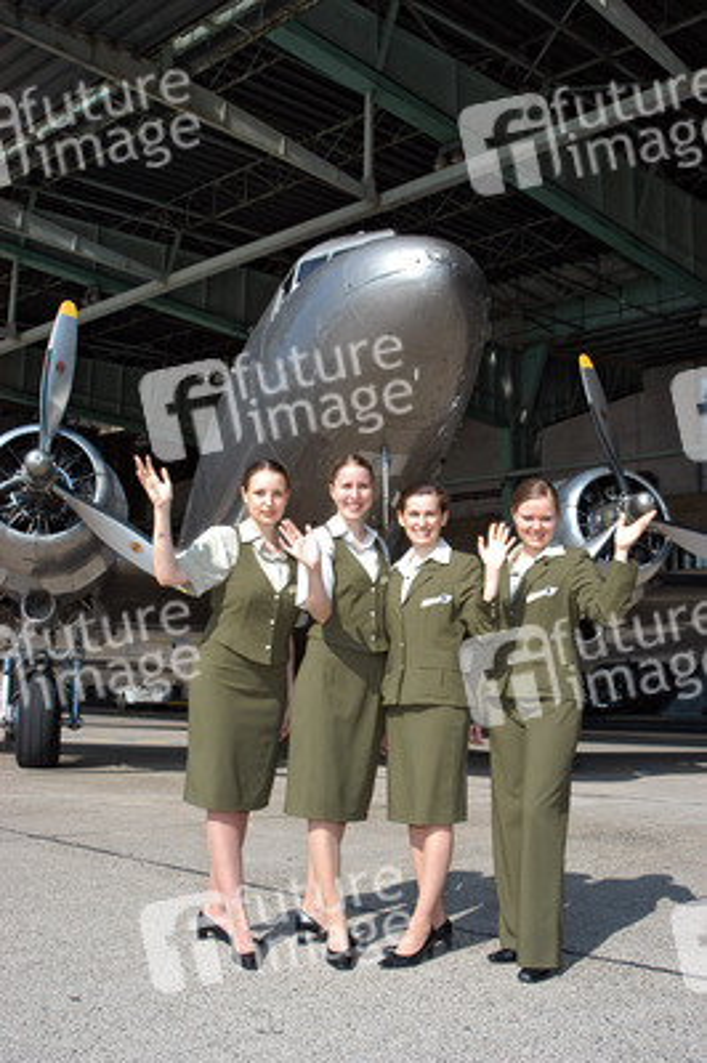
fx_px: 1062
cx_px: 354
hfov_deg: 36.8
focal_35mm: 36
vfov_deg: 53.2
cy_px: 532
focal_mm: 24
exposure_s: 1/160
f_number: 10
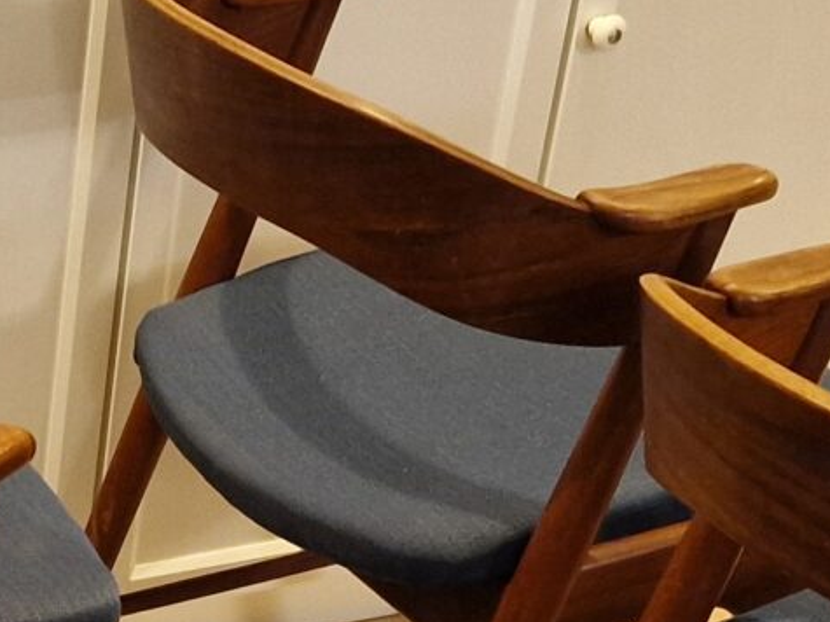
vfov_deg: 11.4
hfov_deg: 15.2
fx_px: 2972
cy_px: 992
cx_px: -241
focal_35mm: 124
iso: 640
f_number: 1.8
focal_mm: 6.4
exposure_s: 1/25
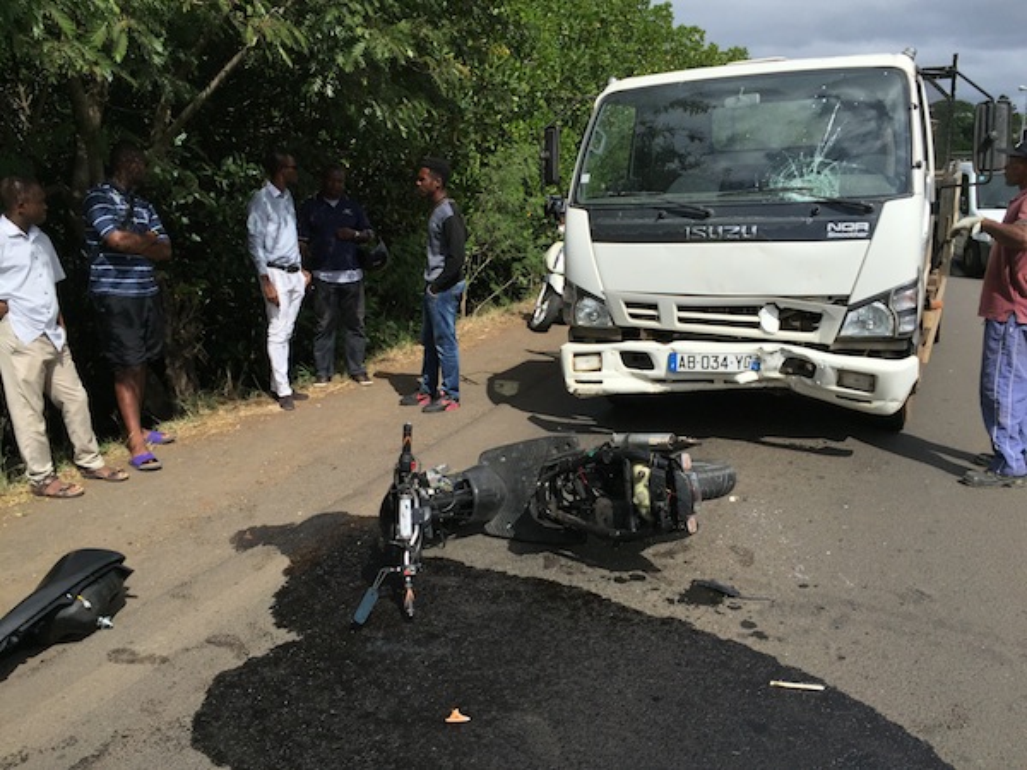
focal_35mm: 29
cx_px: 514
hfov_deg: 61.7
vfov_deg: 48.2
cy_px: 385
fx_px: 860
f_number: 2.2
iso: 32
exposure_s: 1/4405
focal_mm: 4.15
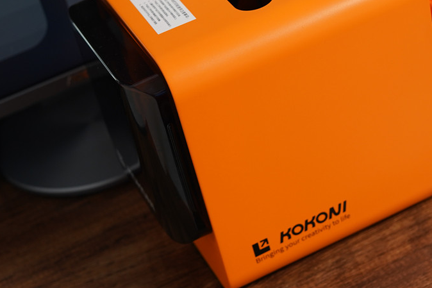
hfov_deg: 21.5
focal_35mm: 95
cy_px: 117
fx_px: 1140
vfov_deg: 14.4
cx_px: 244
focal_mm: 50
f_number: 3.5
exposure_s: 1/30
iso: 800
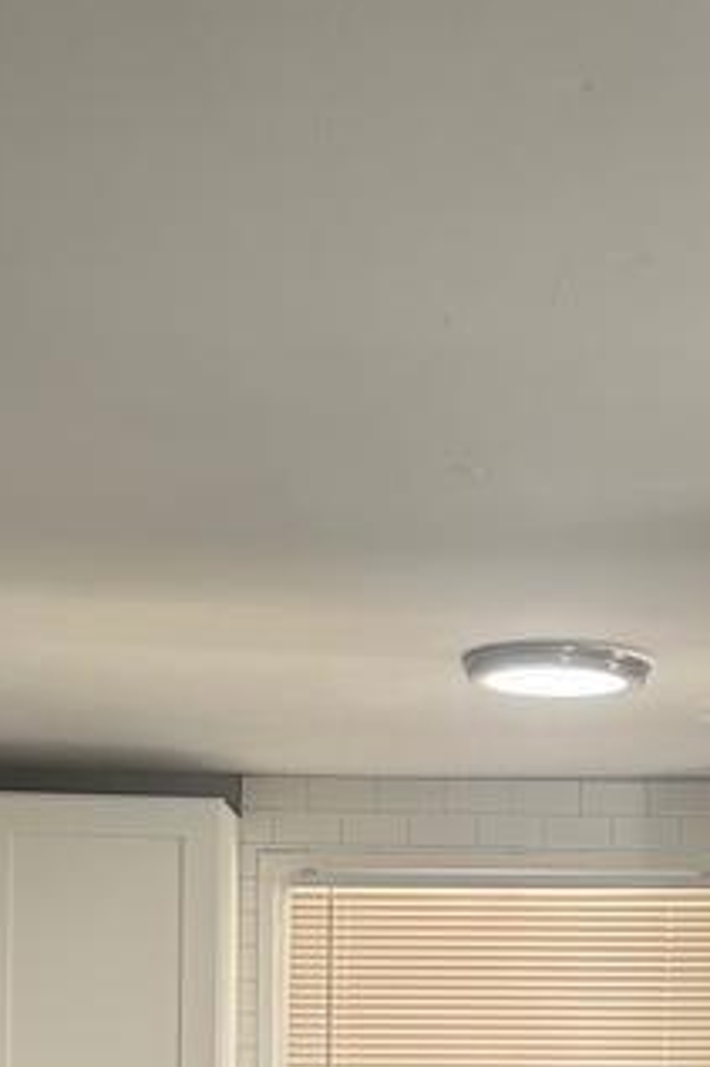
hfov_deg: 16.0
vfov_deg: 22.2
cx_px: 542
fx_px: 2517
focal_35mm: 85
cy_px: 1262
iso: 125
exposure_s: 1/120
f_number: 1.78
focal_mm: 6.86
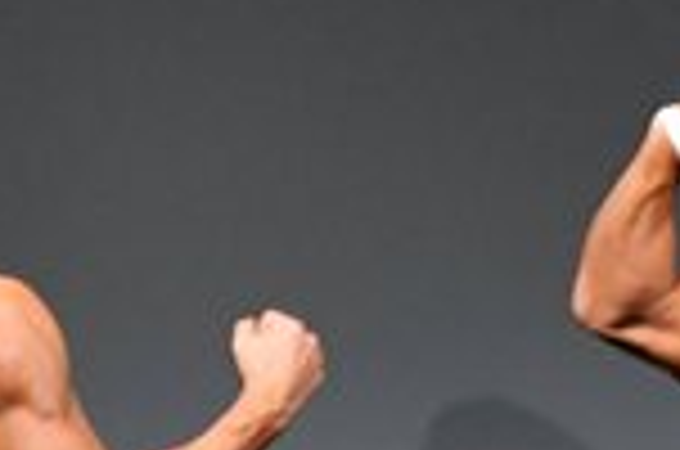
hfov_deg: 1.6
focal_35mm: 1313
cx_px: -394
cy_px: 698
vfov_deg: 1.0
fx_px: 24749
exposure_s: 1/400
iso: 5000
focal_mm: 170
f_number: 5.6
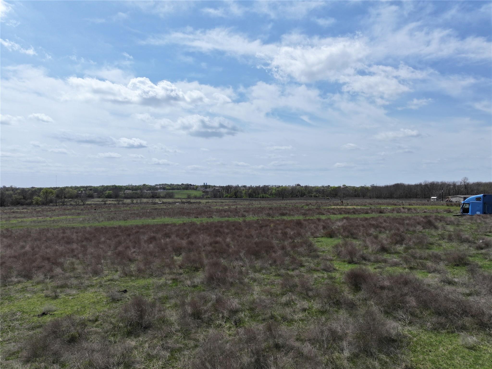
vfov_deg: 56.8
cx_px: 246
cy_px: 184
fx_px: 341
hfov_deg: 71.6
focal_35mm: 24
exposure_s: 1/4000
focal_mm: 12.29
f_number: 2.8
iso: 140
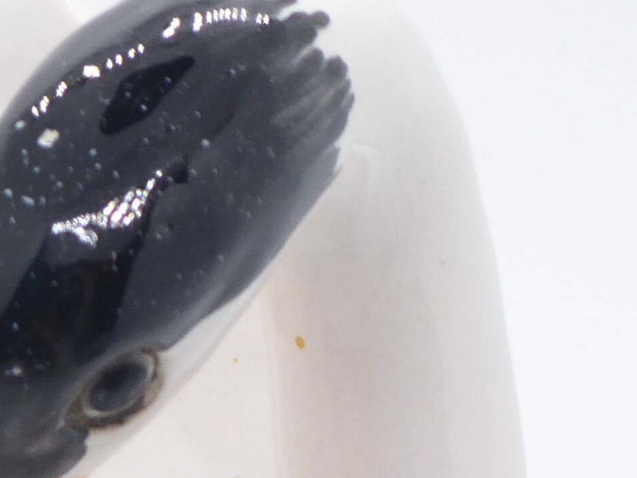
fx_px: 3809
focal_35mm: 207
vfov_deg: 7.0
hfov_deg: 9.4
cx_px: -148
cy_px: 761
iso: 100
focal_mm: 8.4
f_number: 4
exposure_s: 1/60
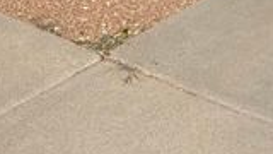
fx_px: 789
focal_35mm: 109
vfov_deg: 9.1
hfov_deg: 19.6
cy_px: -297
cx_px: 172
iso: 80
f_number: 1.78
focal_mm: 6.76
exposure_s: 1/6173
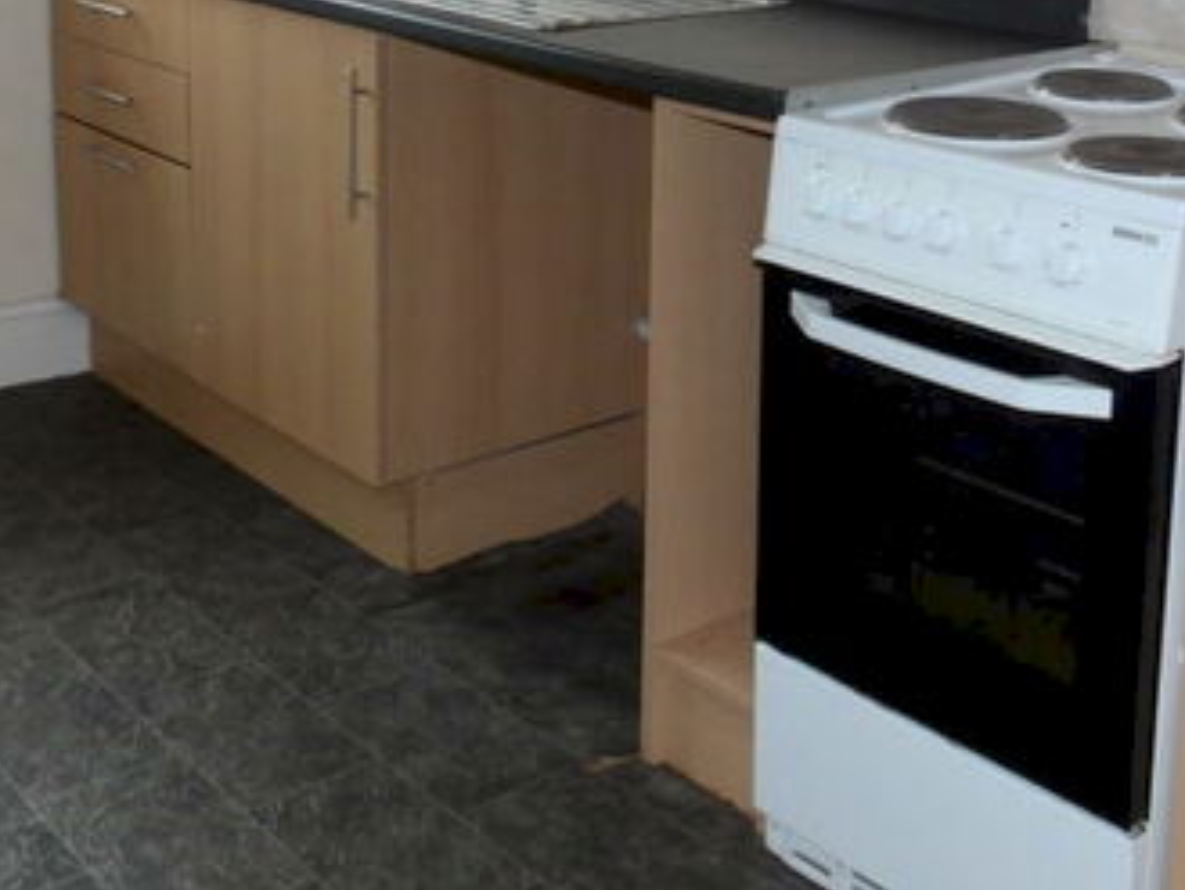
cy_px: 81
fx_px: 1747
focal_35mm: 51
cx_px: 558
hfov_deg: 37.5
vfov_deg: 27.5
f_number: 4.1
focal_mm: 4.3
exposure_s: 1/15
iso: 200
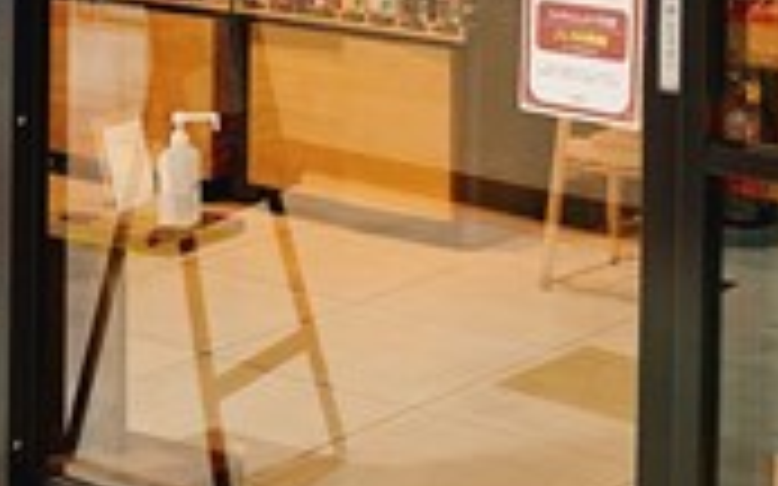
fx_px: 2162
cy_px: -176
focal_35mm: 102
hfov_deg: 20.3
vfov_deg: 12.4
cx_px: 256
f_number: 1.8
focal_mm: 4.25
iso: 125
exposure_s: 1/50
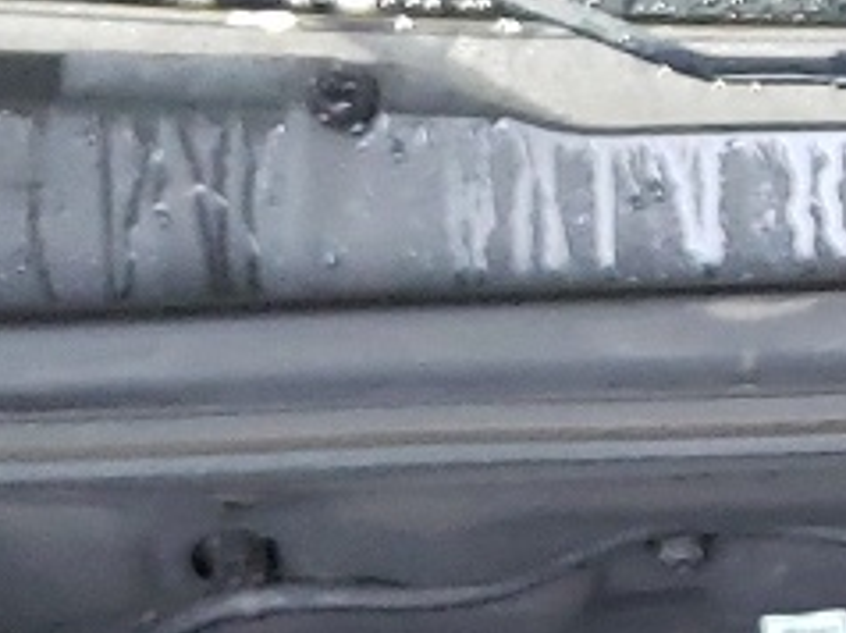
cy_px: 1387
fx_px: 4273
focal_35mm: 175
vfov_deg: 8.0
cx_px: 1472
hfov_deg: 10.7
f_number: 1.5
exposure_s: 1/30
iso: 266
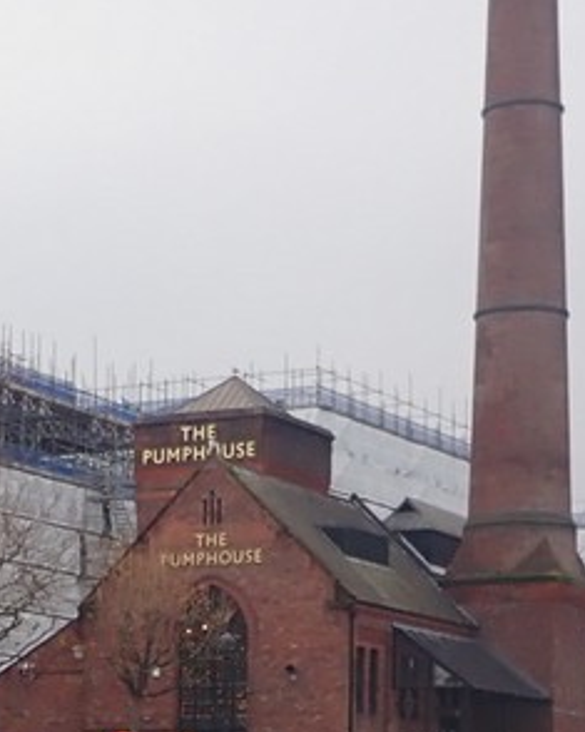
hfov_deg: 17.9
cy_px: 627
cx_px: 97
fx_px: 1841
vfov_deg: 22.1
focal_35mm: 85
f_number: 2
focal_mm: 4.5
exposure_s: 1/400
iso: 100
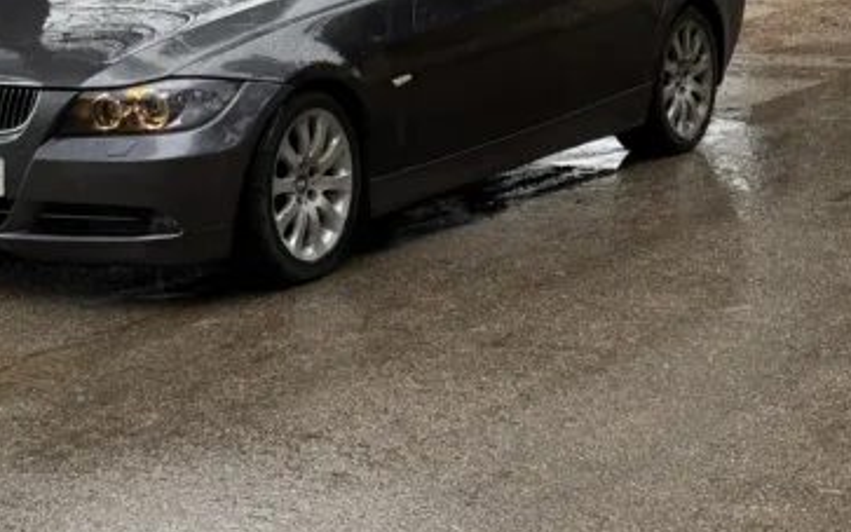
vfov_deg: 12.9
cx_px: 272
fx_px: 2343
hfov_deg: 20.5
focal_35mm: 101
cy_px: 164
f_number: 1.78
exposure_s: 1/222
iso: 100
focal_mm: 6.76
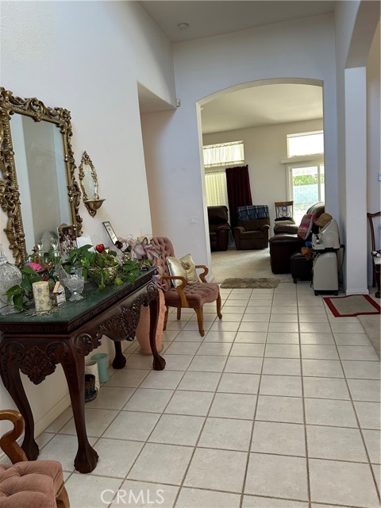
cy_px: 254
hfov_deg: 53.1
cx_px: 190
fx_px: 382
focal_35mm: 26
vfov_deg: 67.3
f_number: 1.5
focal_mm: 5.7
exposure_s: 1/93
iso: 125
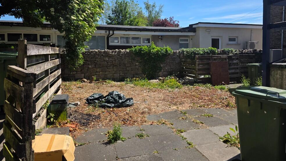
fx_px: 197
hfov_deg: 71.9
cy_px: 62
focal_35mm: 26
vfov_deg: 44.1
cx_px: 144
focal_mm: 6.3
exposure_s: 1/4650
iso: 80
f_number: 1.7
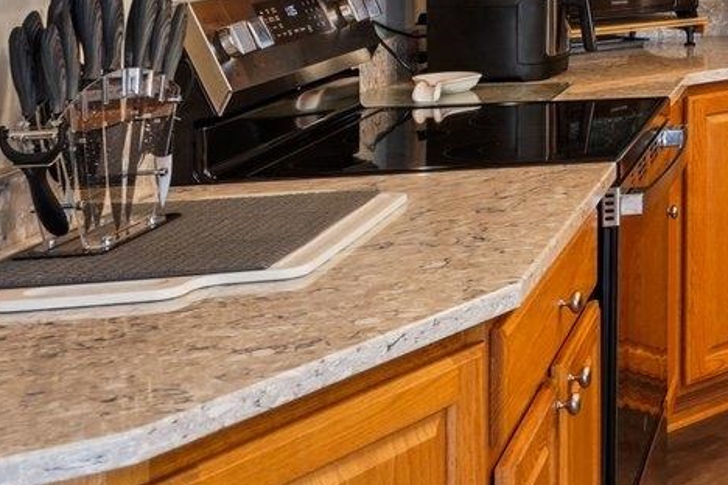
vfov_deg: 18.4
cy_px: -113
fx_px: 1415
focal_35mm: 70
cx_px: 1361
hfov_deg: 19.8
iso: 400
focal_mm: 16
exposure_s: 1/15
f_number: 8
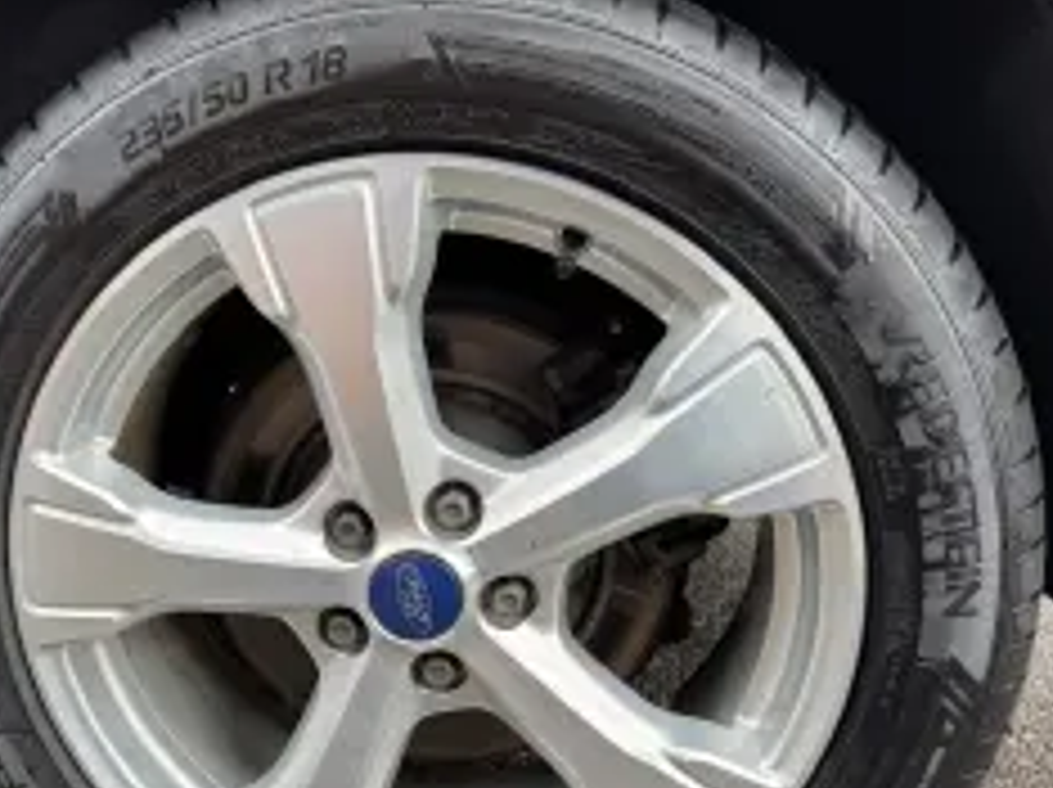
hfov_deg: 49.7
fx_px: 1124
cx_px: 400
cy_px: 509
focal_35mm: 37
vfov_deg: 38.3
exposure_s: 1/121
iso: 80
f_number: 1.78
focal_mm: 6.76
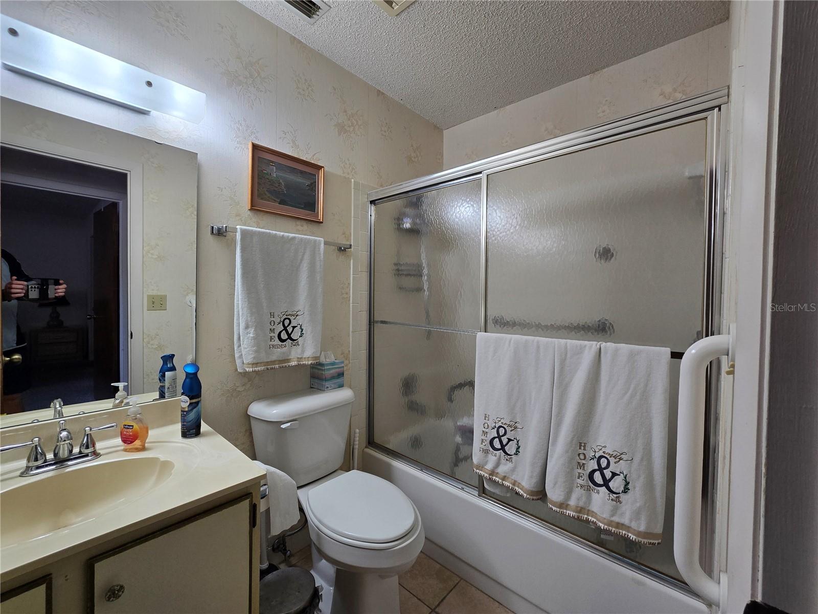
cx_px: 409
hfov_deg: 106.2
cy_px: 307
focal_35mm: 13
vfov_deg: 89.9
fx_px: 307
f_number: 2.2
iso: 64
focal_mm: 2.2
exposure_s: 1/60
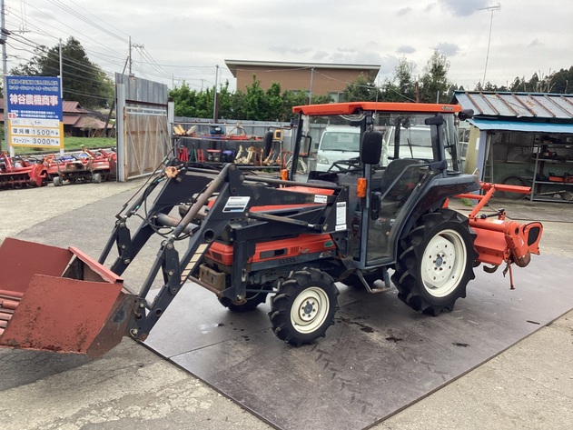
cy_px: 215
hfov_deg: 58.4
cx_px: 286
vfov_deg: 45.4
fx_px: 513
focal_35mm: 31
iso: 32
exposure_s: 1/120
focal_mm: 3.3
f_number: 2.4
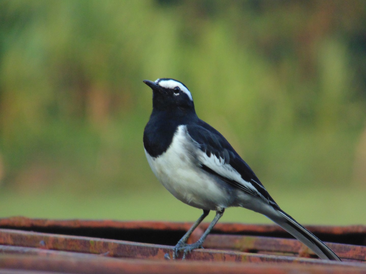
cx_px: 183
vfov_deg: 2.6
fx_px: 6132
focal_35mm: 580
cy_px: 137
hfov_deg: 3.4
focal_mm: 104
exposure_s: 1/125
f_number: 5.9
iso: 320
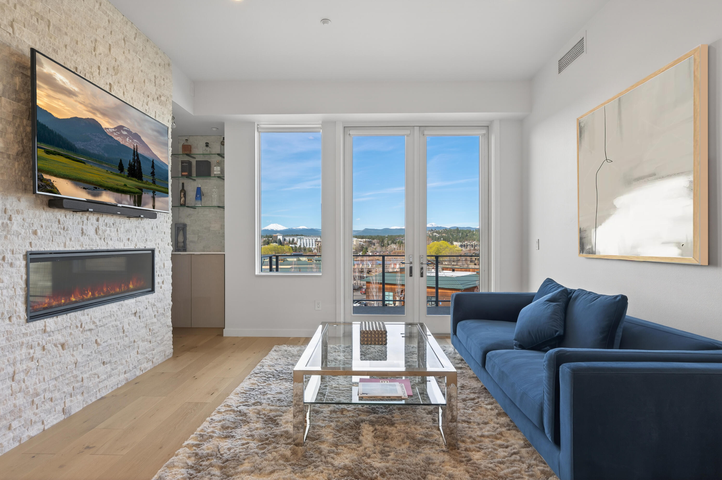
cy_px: 240
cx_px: 361
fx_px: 371
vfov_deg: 65.9
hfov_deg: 88.5
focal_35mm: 18
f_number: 8
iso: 200
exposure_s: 1/500
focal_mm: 18.5
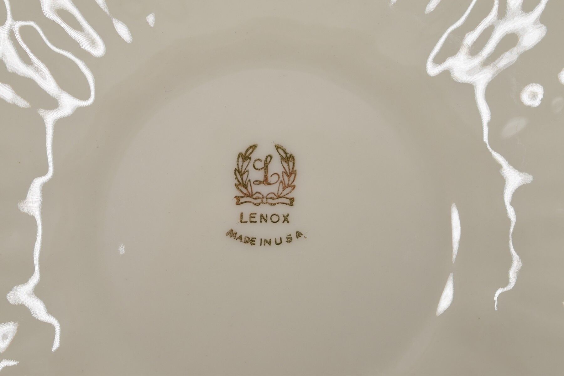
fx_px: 1175
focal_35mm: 75
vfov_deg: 18.2
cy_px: 188
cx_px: 282
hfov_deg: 27.0
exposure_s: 1/125
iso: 100
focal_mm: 50
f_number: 5.6
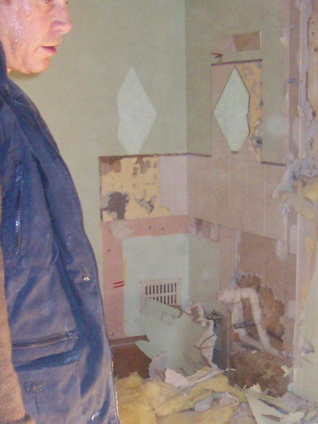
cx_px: 170
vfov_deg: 29.5
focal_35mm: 65
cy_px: 294
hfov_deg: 22.6
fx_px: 796
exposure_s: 1/128
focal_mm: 6
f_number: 2.7
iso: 400
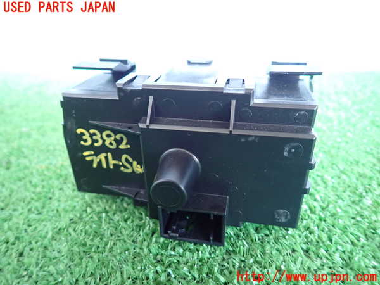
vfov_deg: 54.9
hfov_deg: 69.4
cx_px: 190
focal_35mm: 25
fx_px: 274
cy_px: 142
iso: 400
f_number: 2
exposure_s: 1/30
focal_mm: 4.5
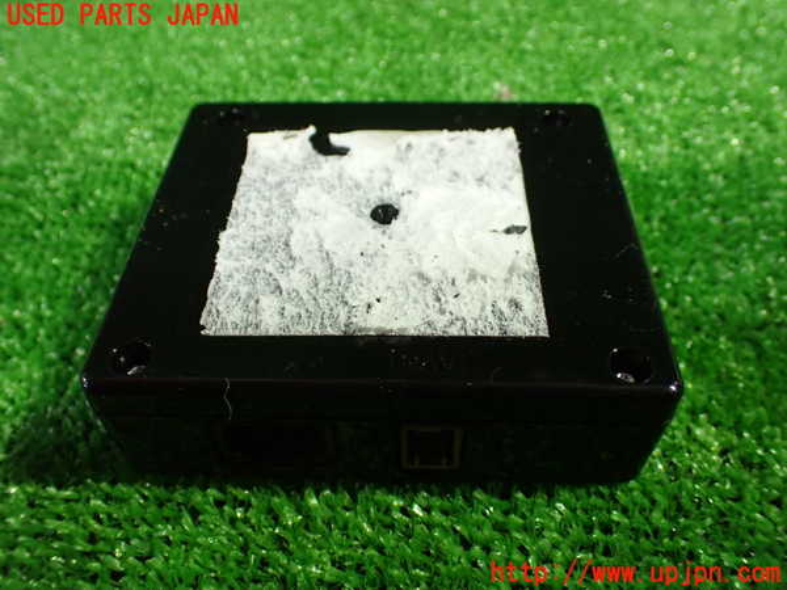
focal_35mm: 30
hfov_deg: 60.0
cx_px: 394
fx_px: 682
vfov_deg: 46.8
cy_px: 295
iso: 800
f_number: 2.3
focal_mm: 5.4
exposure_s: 1/50
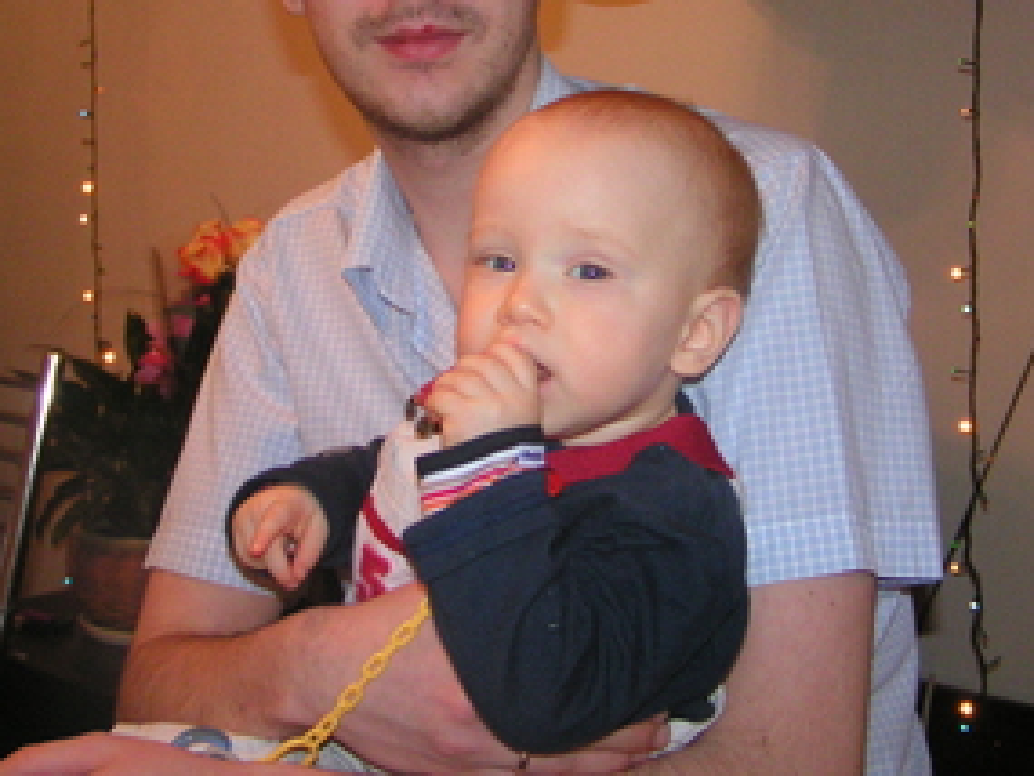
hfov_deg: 32.1
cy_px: 189
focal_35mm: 60
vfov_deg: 24.2
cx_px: 468
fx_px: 1793
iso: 200
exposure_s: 1/40
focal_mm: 5.8
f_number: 2.8
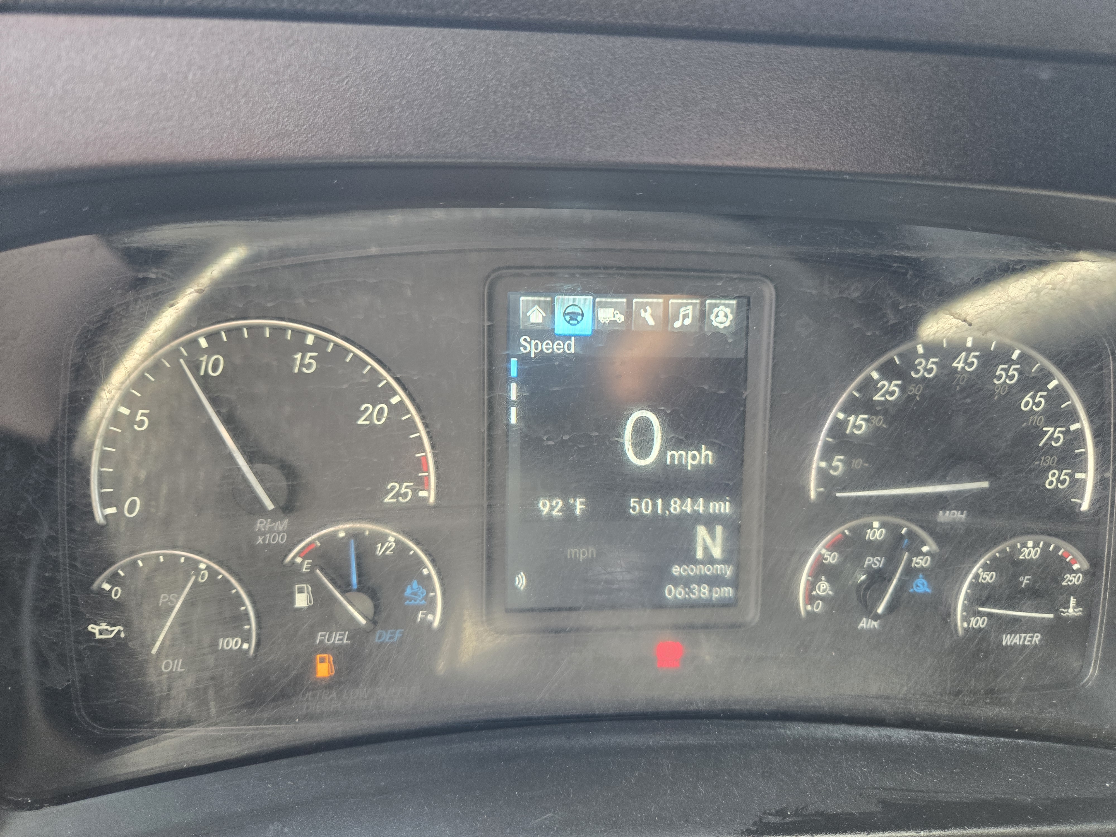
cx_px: 558
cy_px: 418
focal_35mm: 23
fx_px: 742
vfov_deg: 58.9
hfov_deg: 73.9
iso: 160
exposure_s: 1/120
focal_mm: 5.4
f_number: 1.8
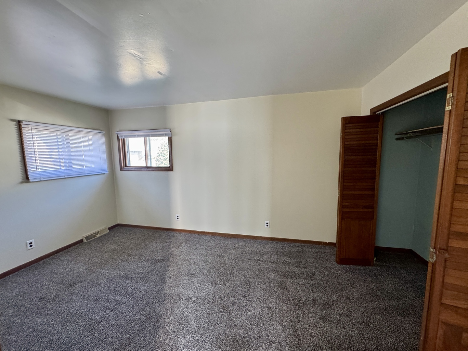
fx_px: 189
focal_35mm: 14
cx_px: 234
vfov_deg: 85.7
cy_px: 176
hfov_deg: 102.1
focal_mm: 2.22
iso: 320
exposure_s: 1/77
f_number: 2.2
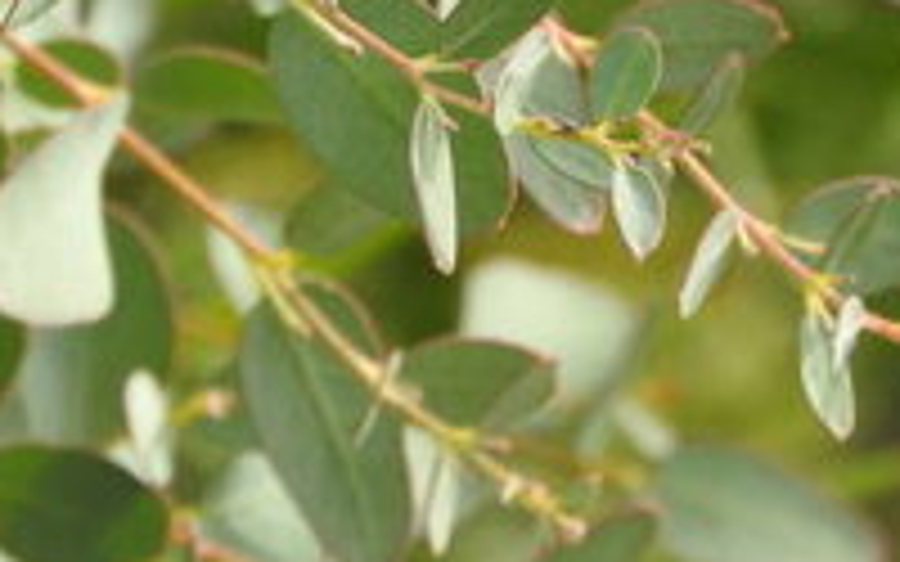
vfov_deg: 0.9
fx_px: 35786
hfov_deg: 1.4
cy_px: -133
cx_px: 468
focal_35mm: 1459
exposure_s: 1/250
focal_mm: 98.5
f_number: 5.6
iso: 250
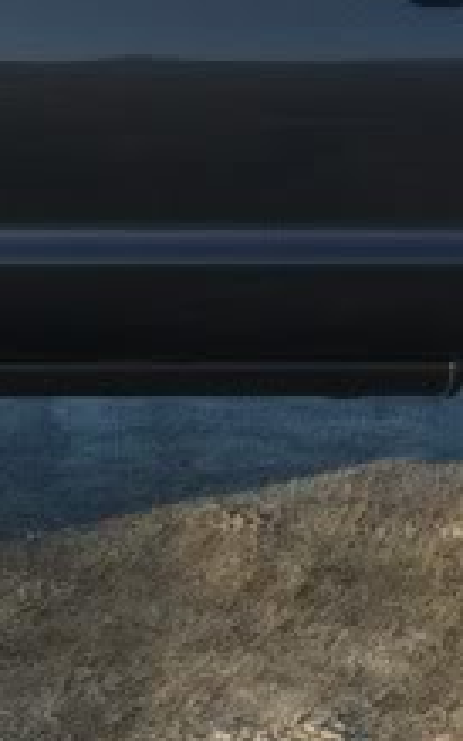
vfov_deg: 12.0
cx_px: 96
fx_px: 3490
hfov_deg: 7.6
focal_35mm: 173
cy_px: 74
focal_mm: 3.9
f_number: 2.8
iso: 80
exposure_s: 1/487
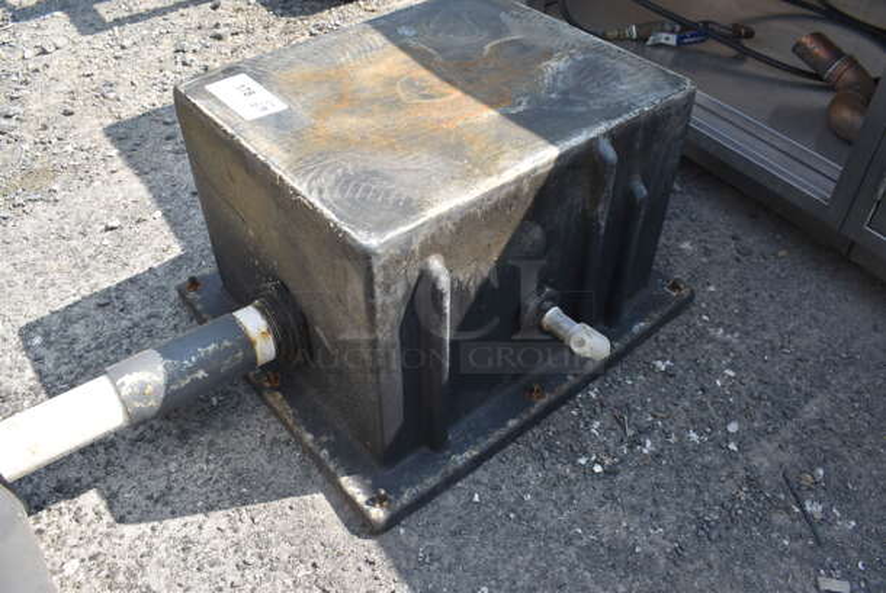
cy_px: 296
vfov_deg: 43.7
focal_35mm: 30
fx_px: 739
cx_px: 443
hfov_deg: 61.9
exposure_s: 1/100
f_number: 8
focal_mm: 20
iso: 100
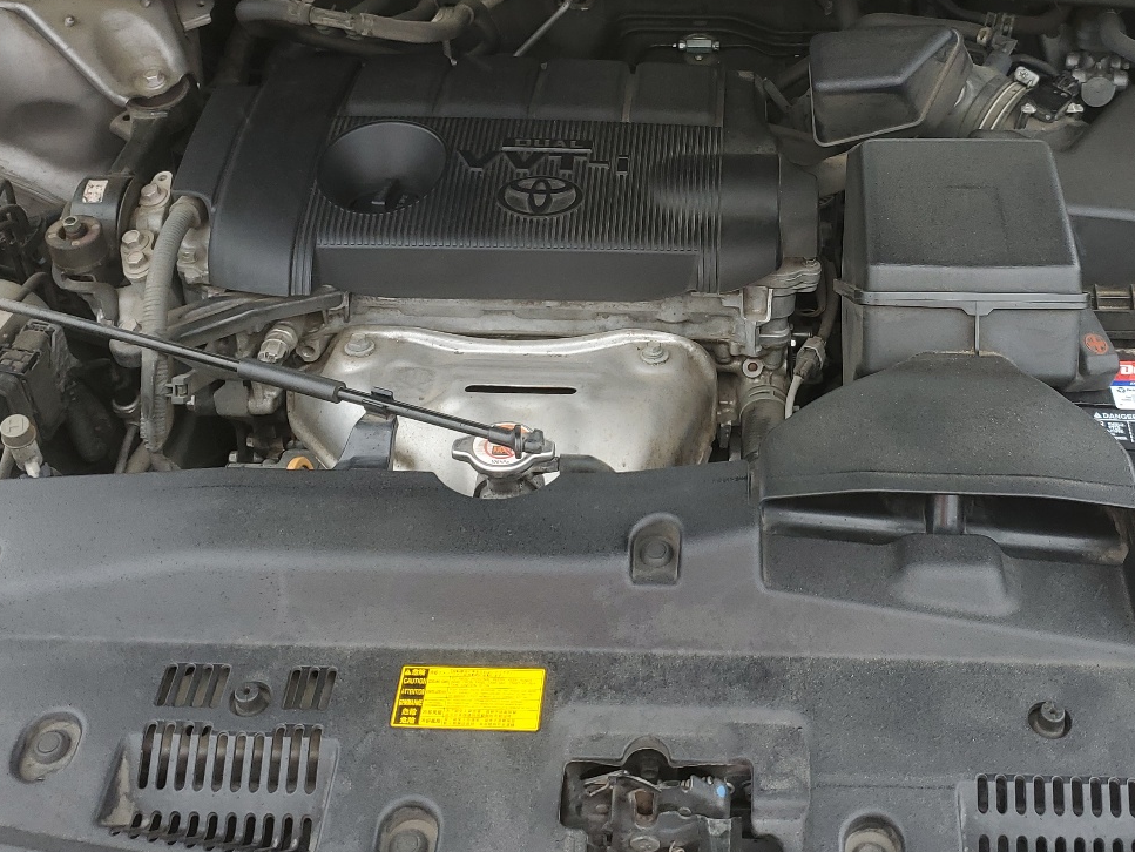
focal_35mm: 43
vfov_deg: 33.5
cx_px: 738
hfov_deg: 43.3
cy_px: 349
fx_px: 1410
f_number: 1.5
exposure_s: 1/169
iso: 50
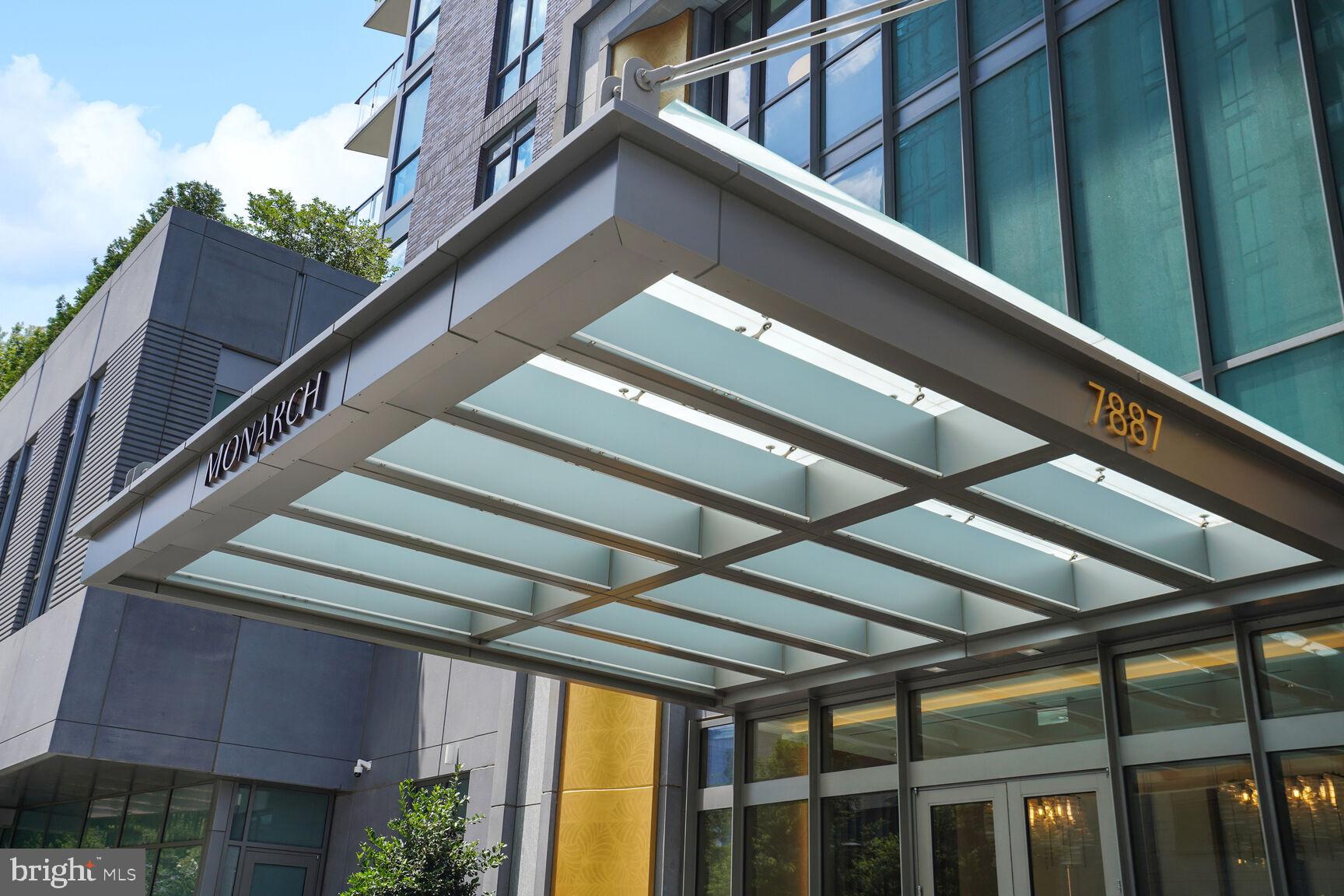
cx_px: 672
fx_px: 1307
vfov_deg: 37.9
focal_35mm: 35
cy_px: 448
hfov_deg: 54.4
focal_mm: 35
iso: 200
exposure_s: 1/400
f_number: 8
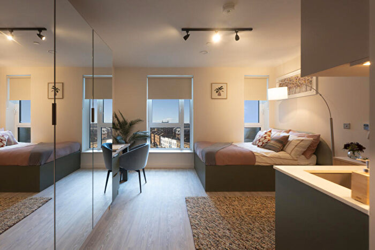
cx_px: 188
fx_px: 167
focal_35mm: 16
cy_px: 125
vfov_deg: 73.8
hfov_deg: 96.7
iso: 3200
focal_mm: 16
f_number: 4.5
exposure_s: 1/320
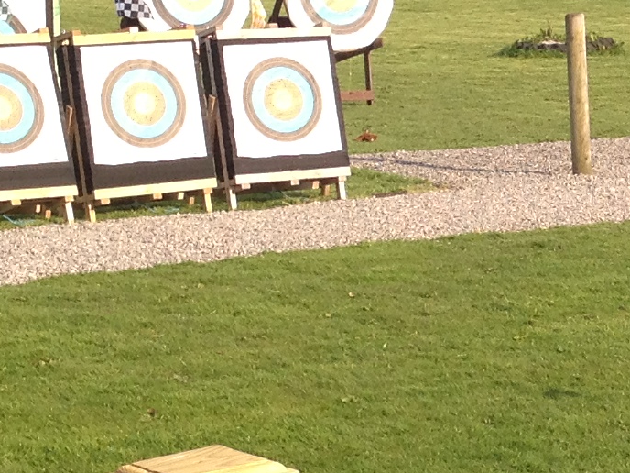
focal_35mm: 166
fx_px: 3021
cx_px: 726
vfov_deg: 8.9
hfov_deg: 11.7
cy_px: 241
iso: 50
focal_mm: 4.28
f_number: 2.4
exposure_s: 1/708
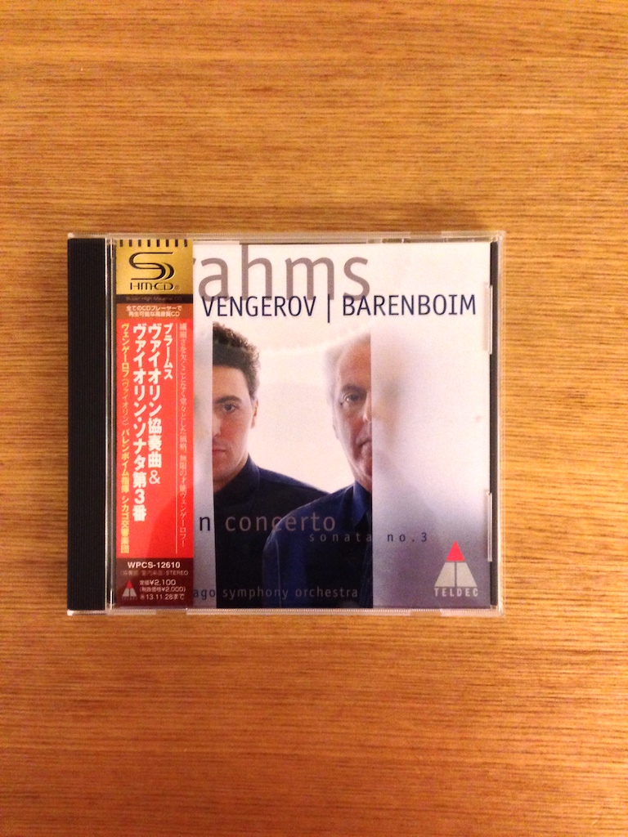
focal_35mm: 33
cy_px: 418
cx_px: 314
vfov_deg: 55.4
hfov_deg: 42.9
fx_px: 798
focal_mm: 4.12
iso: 500
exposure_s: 1/15
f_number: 2.4
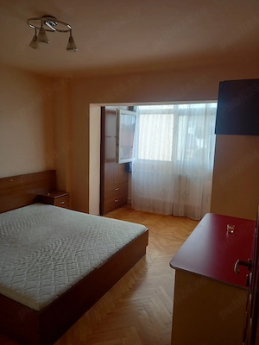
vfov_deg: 69.4
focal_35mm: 25
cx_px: 130
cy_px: 172
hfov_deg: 54.9
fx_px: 249
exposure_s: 1/60.2
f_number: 2
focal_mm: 4.6
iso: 32
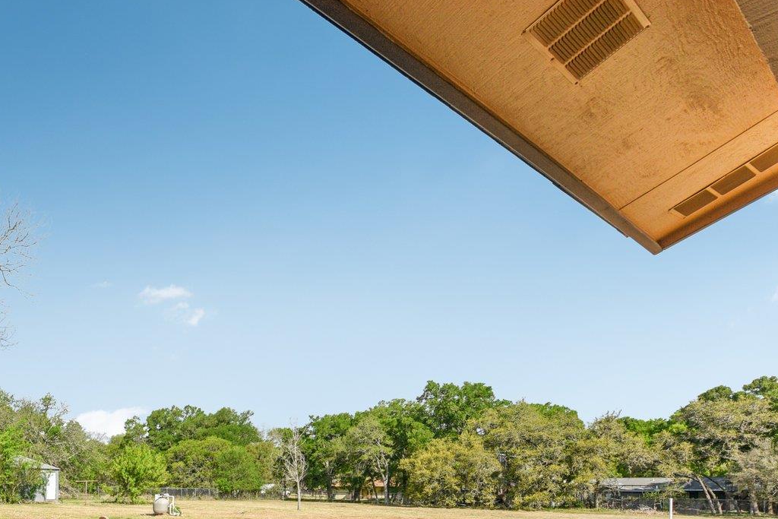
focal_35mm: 30
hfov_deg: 53.5
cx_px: 67
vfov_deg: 40.0
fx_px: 648
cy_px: 479
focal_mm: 15
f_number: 8
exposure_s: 1/320
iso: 100
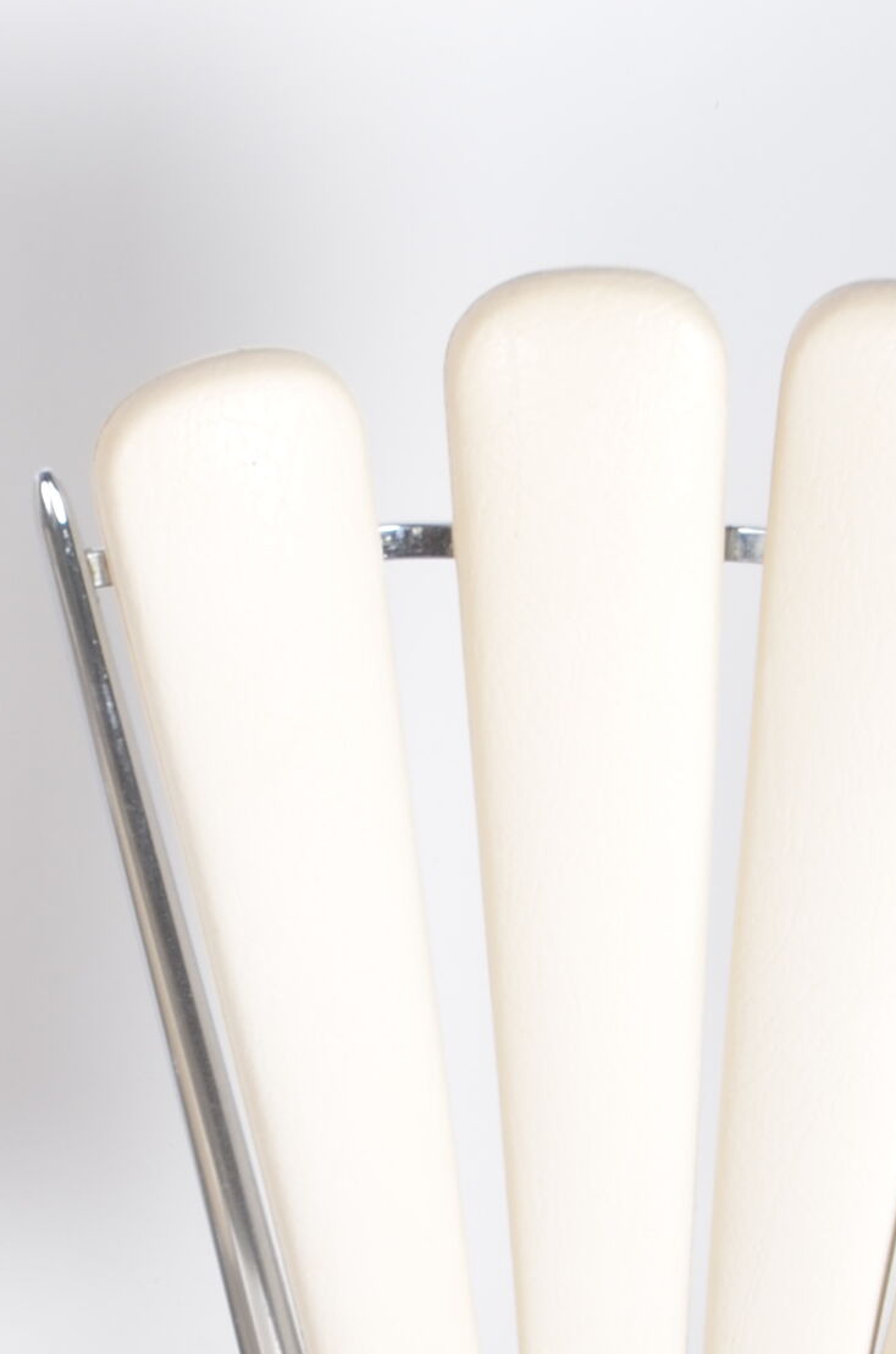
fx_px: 4502
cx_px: 527
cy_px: 1775
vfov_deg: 16.2
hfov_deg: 11.4
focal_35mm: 120
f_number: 11
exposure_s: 1/125
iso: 100
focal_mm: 24
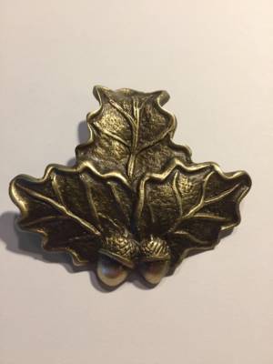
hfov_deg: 48.2
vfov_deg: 61.7
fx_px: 305
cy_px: 182
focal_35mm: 29
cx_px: 136
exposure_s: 1/33
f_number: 2.2
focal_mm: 4.15
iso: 250
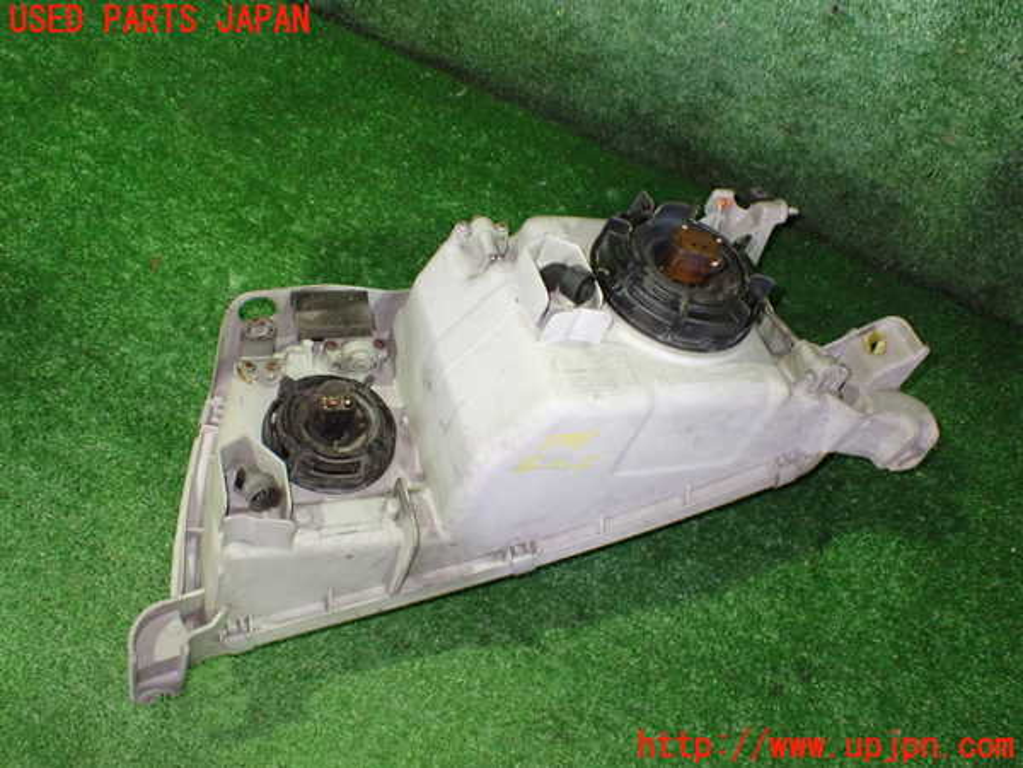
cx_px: 512
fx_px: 887
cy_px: 384
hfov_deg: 60.0
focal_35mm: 30
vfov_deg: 46.8
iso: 1000
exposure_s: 1/30
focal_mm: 5.4
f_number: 2.3
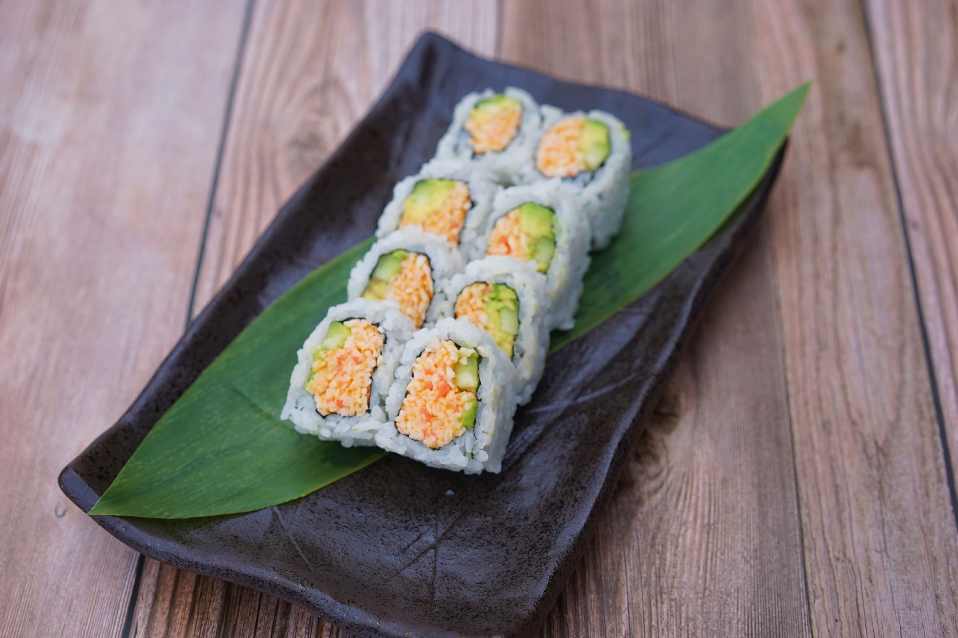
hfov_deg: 36.2
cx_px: 479
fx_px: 1463
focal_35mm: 55
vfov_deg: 24.6
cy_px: 319
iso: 100
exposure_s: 1/320
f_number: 4.5
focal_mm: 55
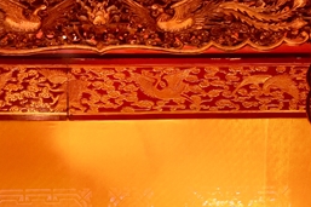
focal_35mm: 159
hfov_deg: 12.8
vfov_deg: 8.5
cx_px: 38
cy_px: 284
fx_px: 1373
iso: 1000
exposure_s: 1/100
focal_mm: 34
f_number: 5.6
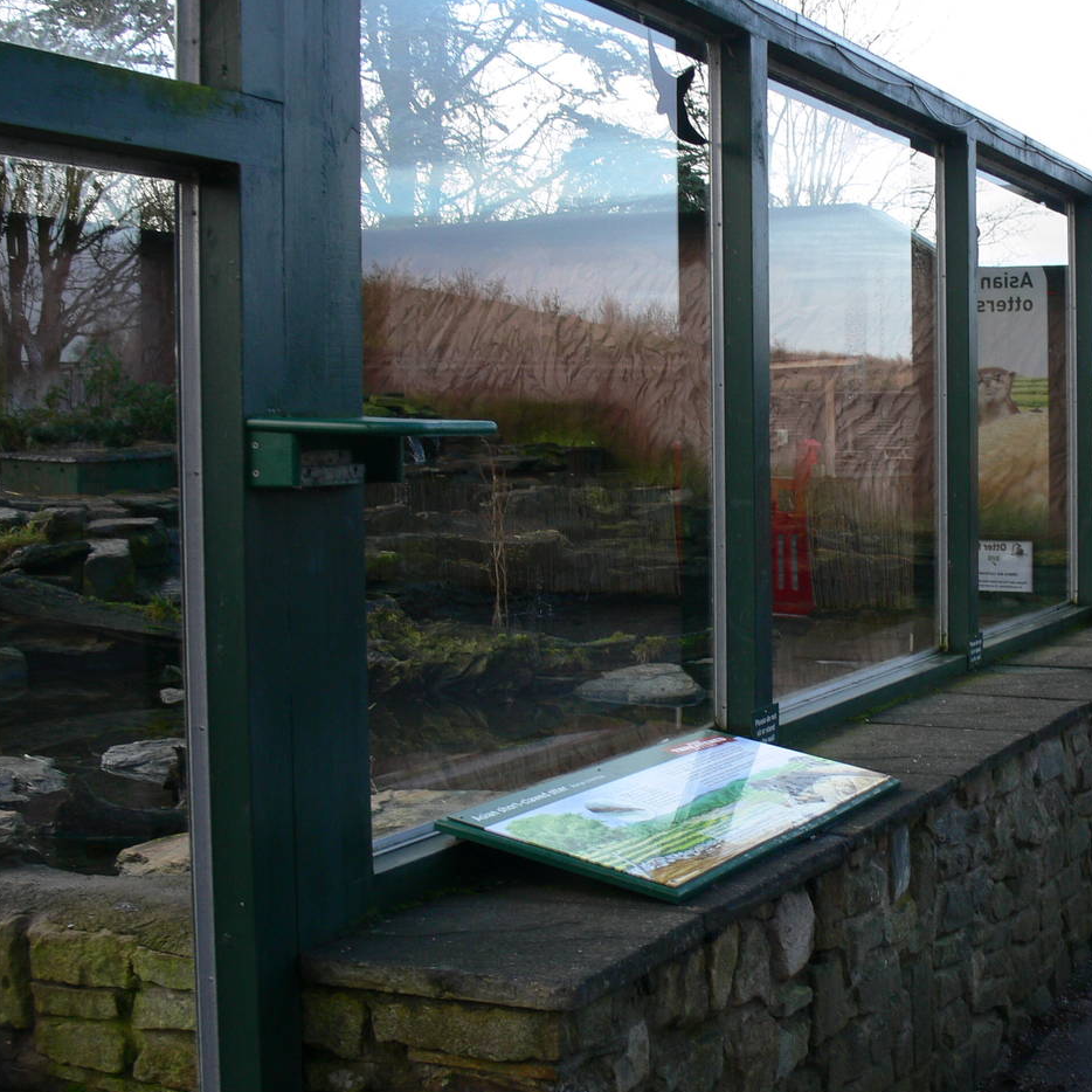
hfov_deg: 31.9
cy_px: 483
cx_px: 741
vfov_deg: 32.2
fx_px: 1892
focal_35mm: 53
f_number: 4
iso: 80
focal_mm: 7.4
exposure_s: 1/100
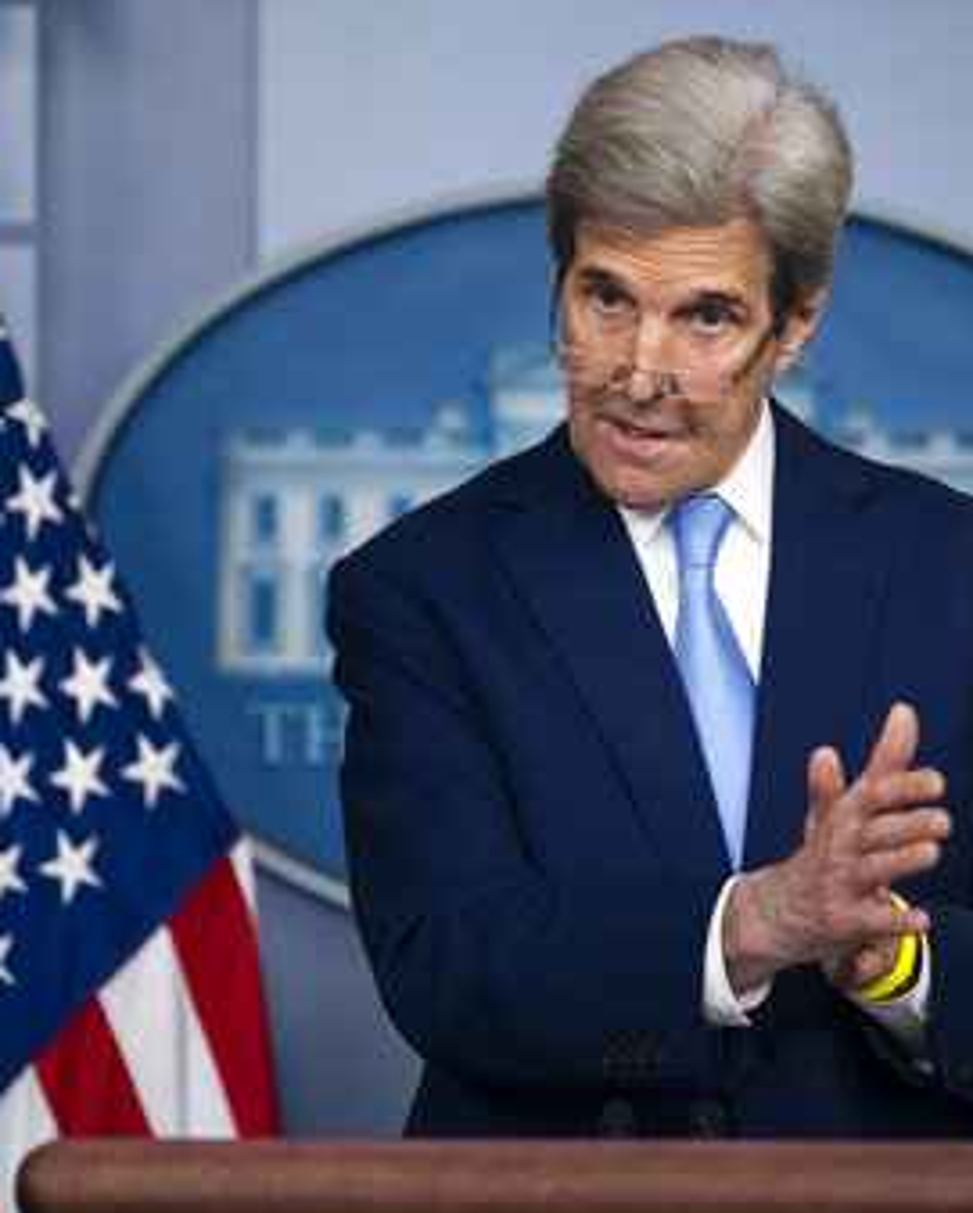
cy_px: 608
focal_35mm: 362
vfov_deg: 5.3
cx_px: 661
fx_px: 13013
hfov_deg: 4.3
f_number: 4
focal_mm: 255
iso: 1250
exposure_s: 1/400
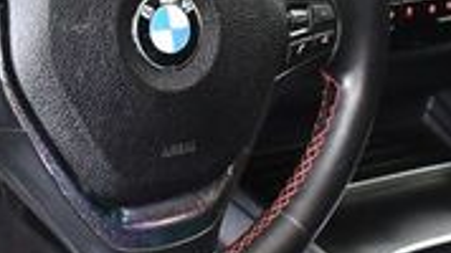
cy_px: 52
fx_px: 1626
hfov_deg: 15.8
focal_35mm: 136
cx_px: 213
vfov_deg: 8.9
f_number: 3.5
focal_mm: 18
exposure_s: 1/60
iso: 3200
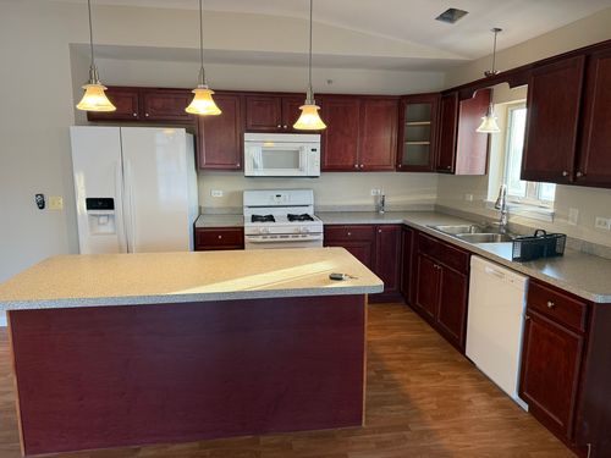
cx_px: 306
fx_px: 424
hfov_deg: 71.6
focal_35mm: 24
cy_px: 229
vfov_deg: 56.8
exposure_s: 1/60
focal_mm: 6.76
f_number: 1.78
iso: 160
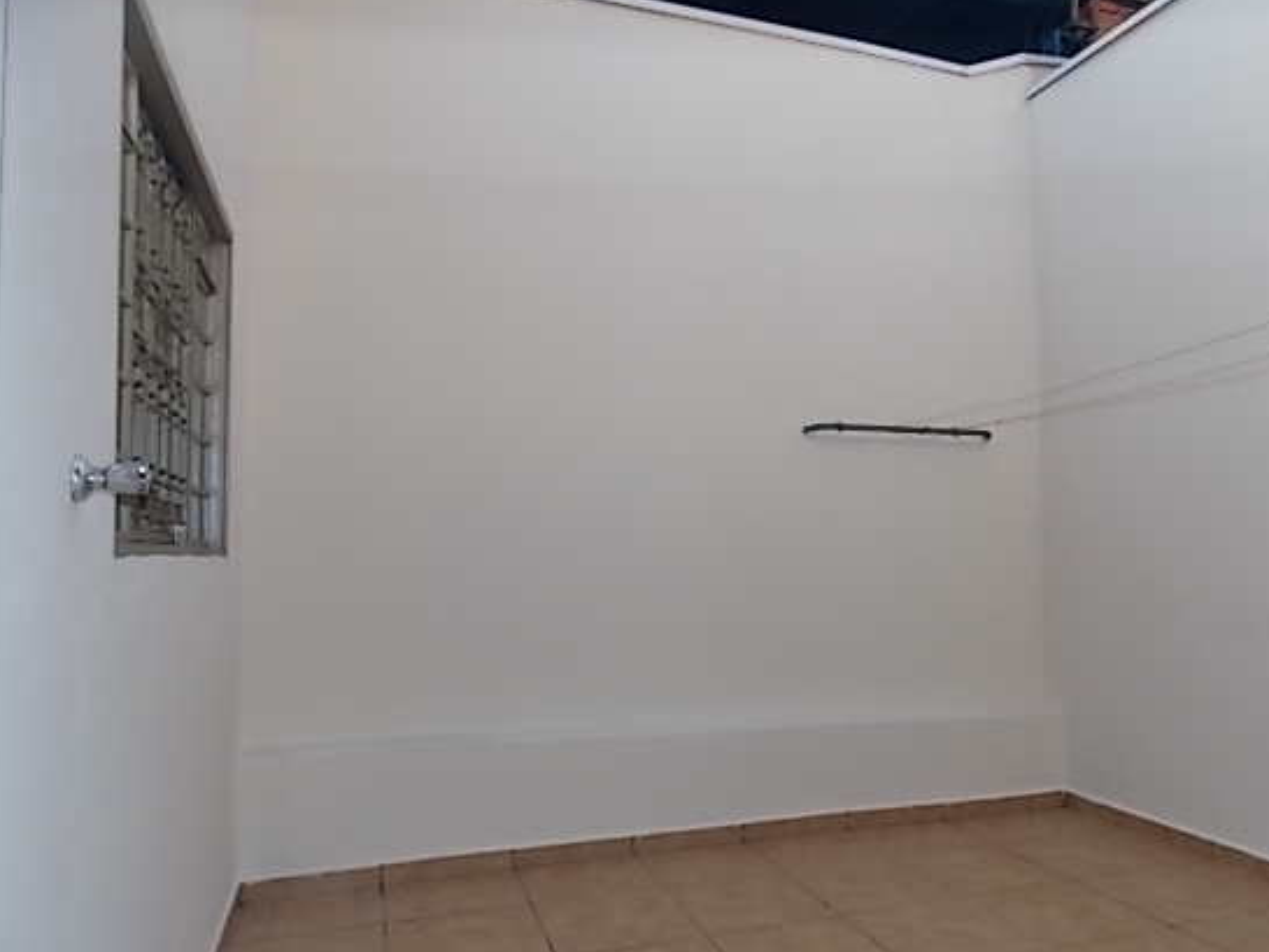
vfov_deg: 51.3
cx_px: 726
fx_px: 990
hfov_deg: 65.0
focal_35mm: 27
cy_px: 510
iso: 80
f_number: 3.1
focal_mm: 4
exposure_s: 1/320
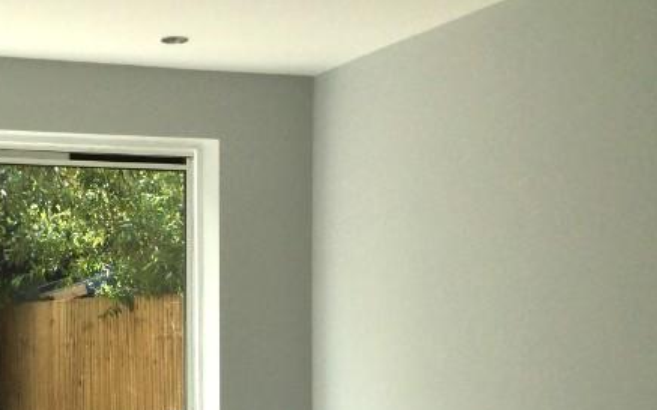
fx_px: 1379
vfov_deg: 16.5
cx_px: 158
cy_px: 430
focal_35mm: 77
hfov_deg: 26.4
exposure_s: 1/582
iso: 25
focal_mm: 3.3
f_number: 2.4
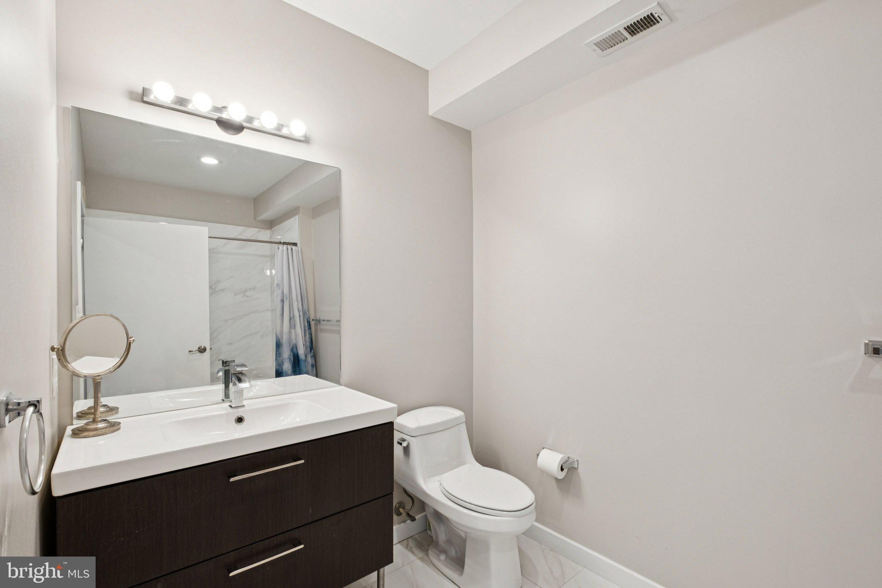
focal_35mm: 15
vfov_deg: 77.3
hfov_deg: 100.4
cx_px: 441
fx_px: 367
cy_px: 294
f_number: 8
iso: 250
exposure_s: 1/9
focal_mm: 10
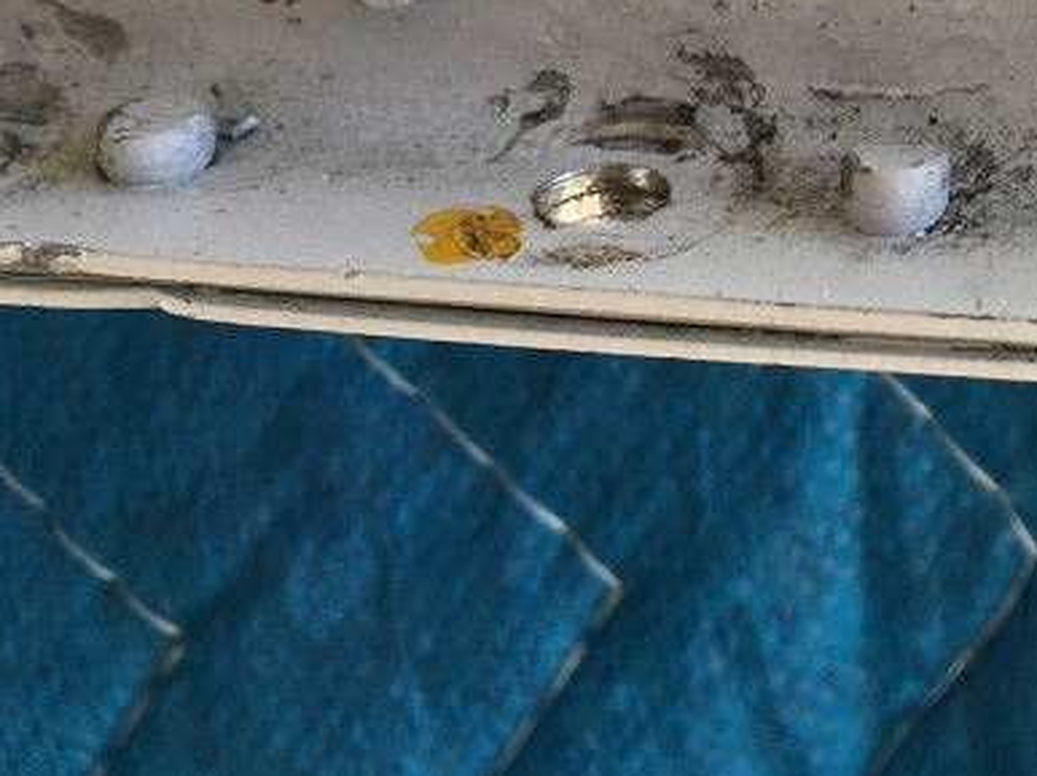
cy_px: -239
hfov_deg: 23.1
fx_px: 2305
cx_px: 1268
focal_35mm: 77
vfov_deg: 17.9
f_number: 2.2
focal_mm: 4.15
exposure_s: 1/120
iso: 25
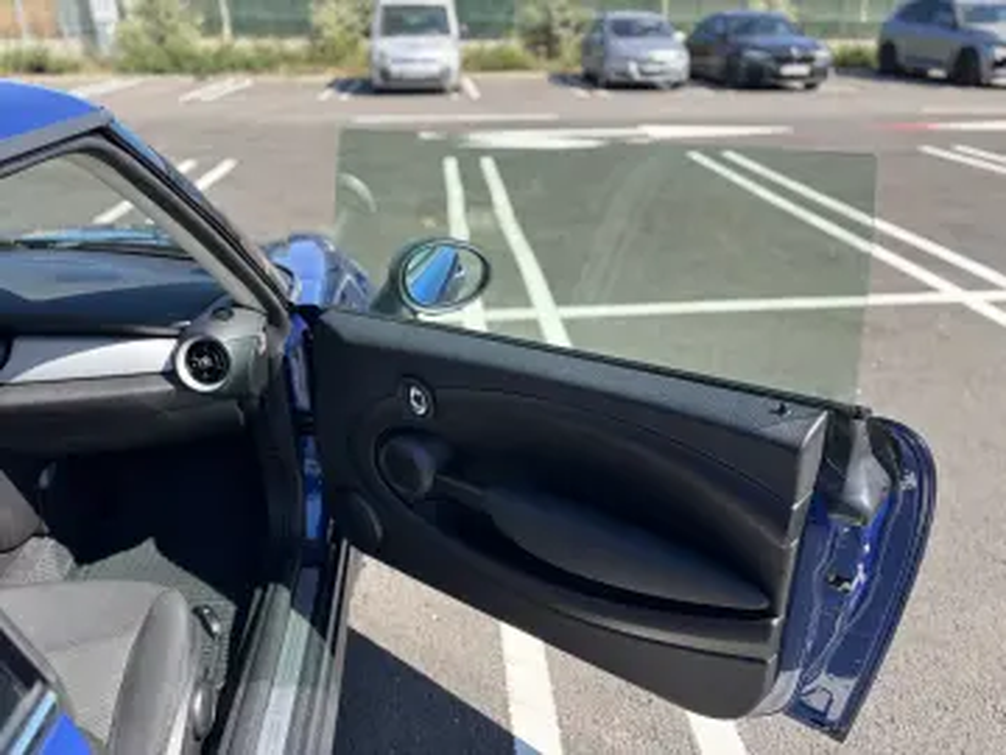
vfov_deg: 53.1
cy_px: 378
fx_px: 756
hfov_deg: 67.3
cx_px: 503
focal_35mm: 26
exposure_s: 1/684
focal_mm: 5.96
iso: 50
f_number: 1.6
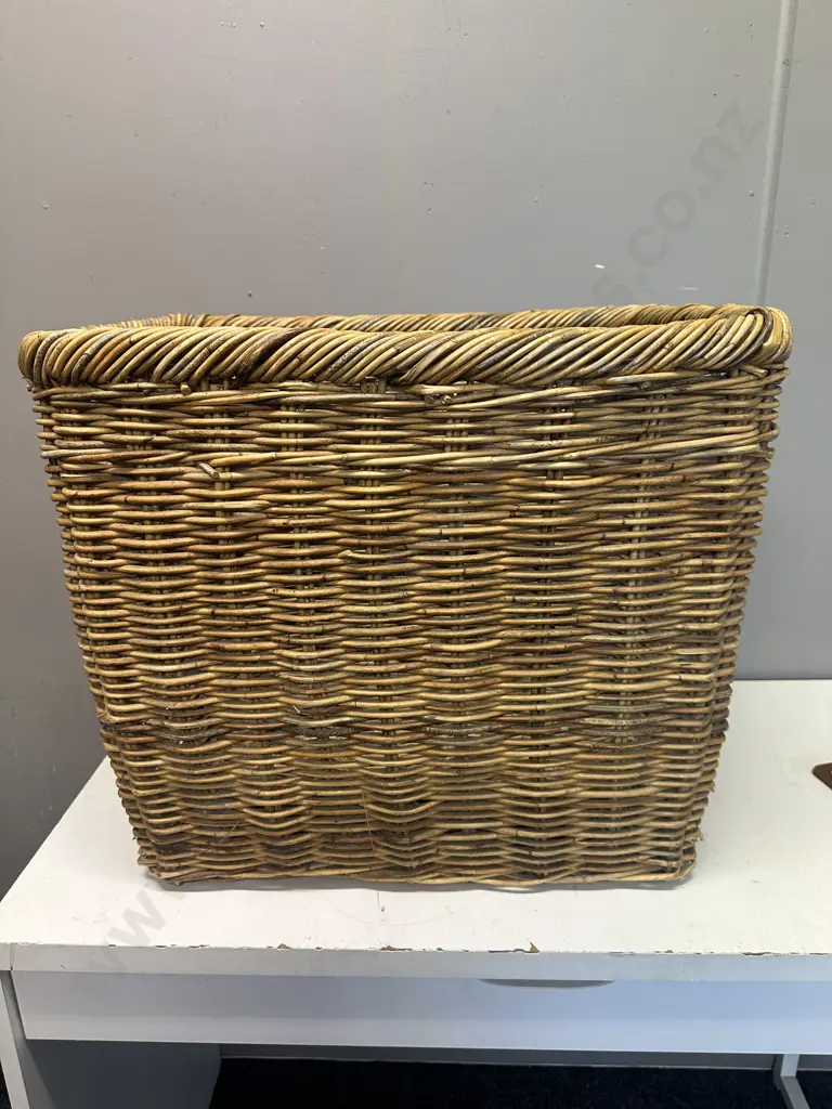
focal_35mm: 24
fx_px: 769
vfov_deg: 71.6
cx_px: 416
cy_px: 554
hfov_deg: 56.8
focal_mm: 6.86
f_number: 1.78
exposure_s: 1/100
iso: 160
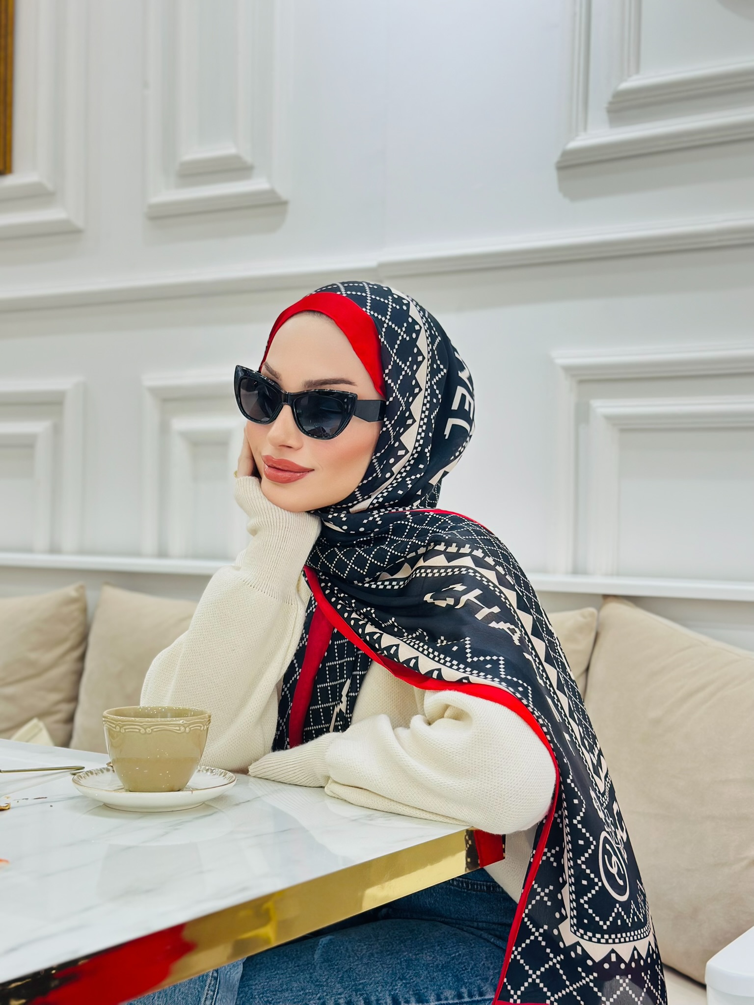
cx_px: 377
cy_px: 502
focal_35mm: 48
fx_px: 1394
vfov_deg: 39.7
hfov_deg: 30.3
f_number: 1.78
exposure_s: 1/100
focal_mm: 6.86
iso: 100
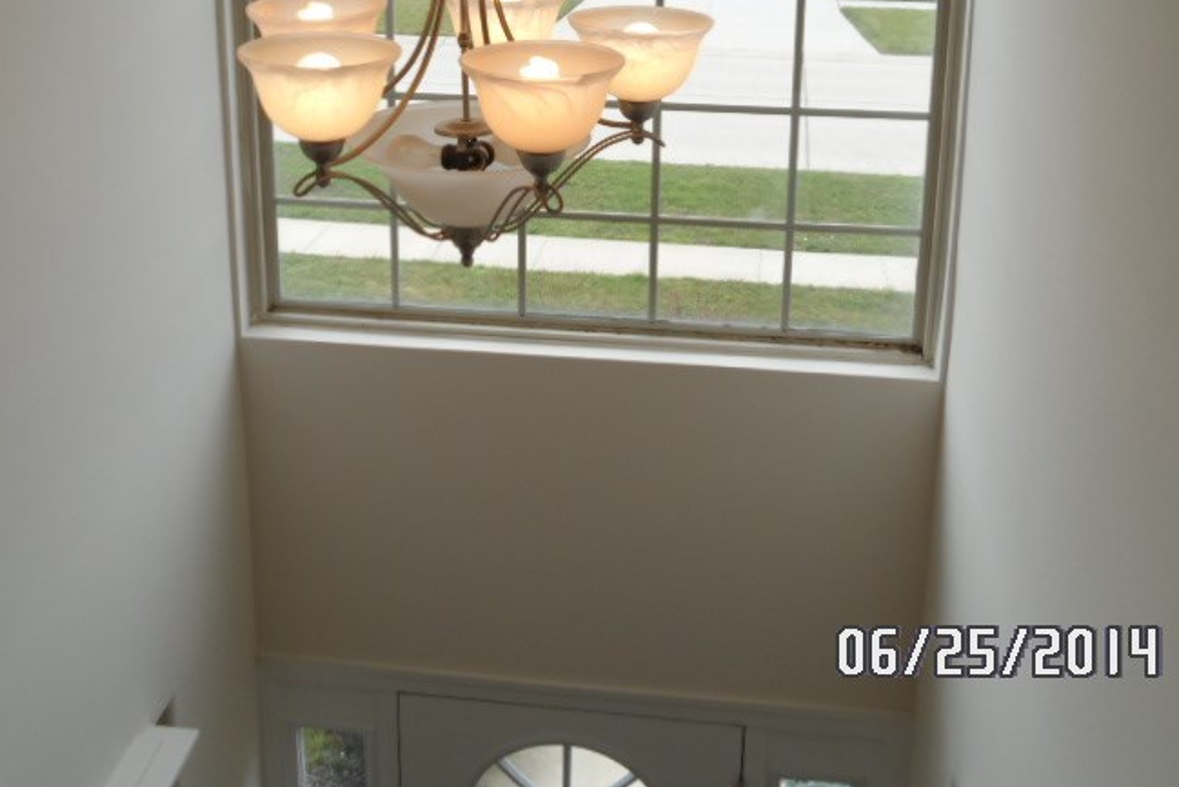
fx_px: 1343
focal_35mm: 41
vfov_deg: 31.4
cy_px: 102
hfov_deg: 47.4
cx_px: 545
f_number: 2.5
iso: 80
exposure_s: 1/350
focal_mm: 4.5
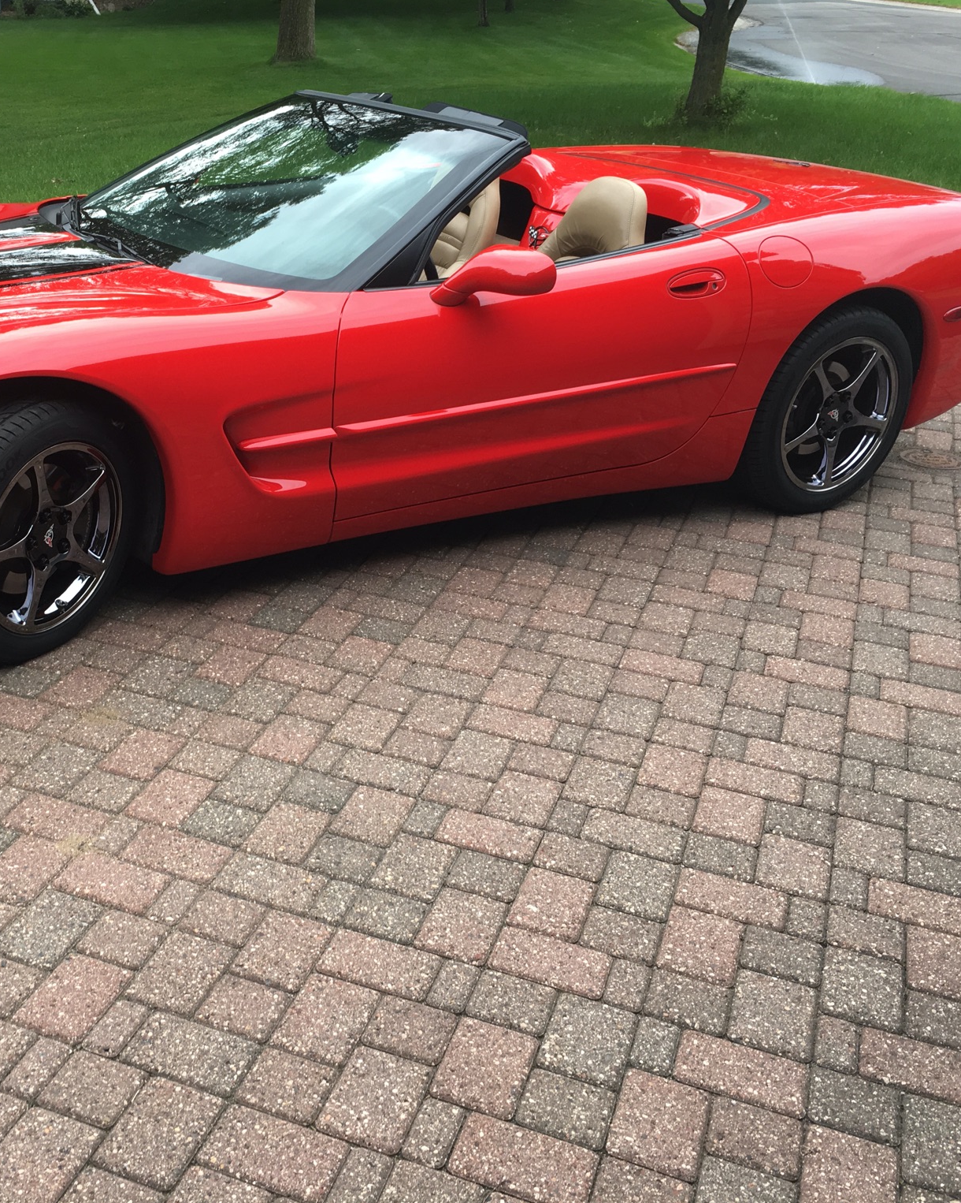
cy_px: 601
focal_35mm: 38
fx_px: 1352
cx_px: 266
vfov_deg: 47.9
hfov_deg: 38.3
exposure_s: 1/120
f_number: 2.2
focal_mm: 4.15
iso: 25
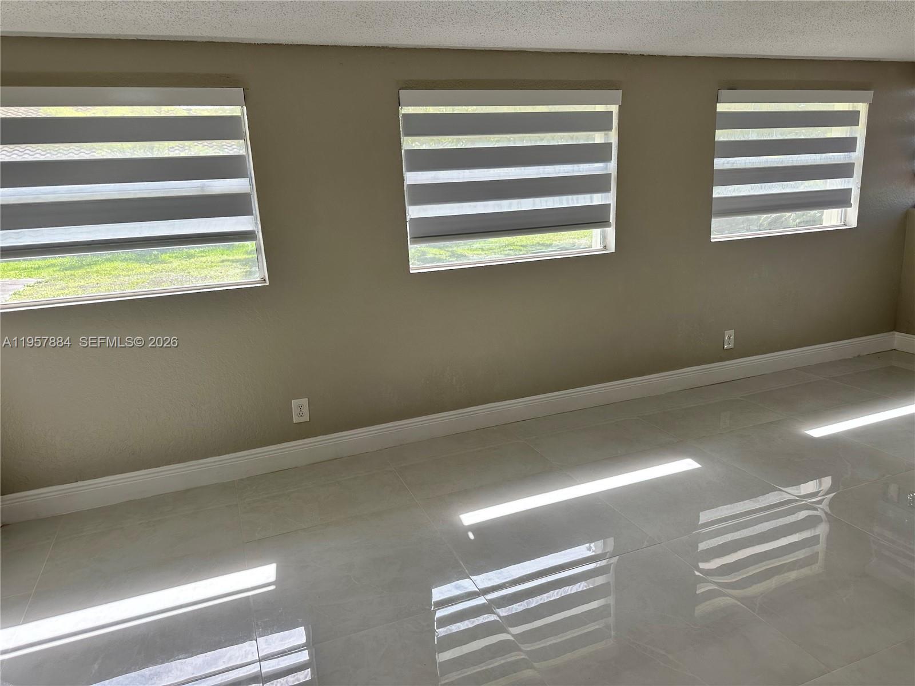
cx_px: 458
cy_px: 343
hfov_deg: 71.6
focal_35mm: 24
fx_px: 634
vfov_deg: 56.8
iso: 80
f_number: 1.78
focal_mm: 6.86
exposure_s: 1/638
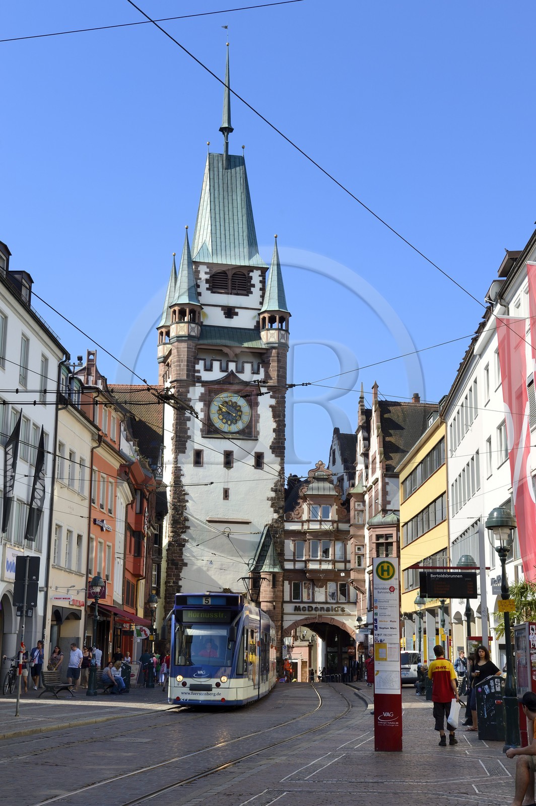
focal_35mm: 52
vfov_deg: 38.2
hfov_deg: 25.9
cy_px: 403
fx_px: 1163
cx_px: 268
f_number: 10
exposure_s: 1/250
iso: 200
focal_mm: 52
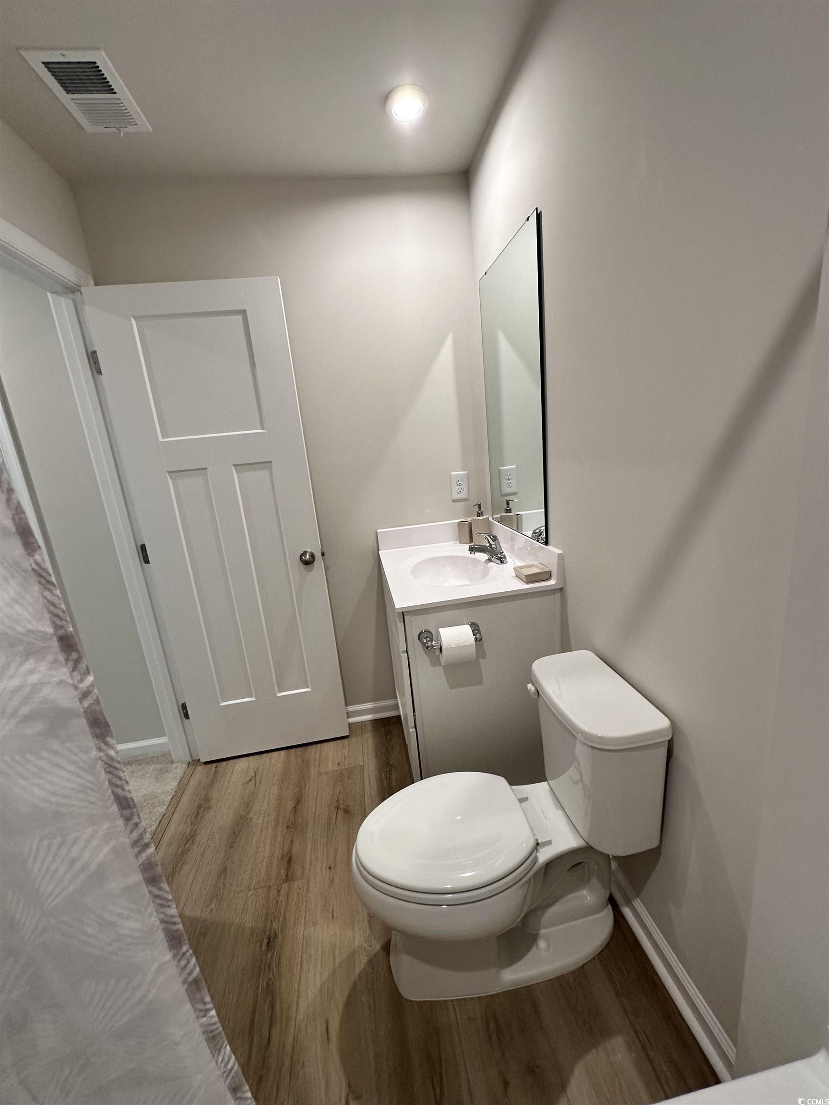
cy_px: 552
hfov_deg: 85.7
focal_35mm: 14
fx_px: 447
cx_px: 414
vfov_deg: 102.1
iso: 160
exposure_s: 1/120
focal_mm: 2.22
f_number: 2.2
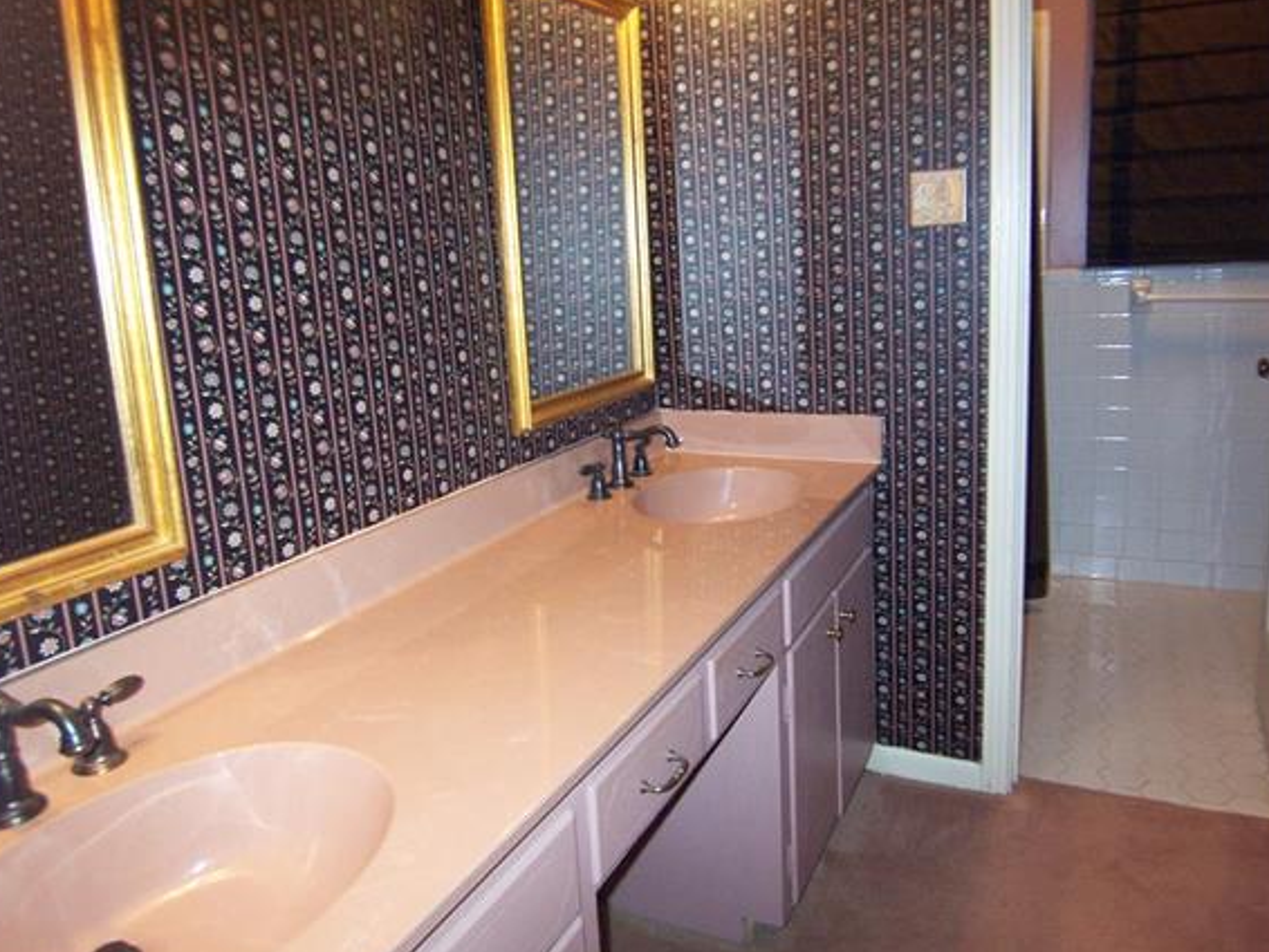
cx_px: 648
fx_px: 954
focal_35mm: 26
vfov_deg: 53.0
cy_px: 437
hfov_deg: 67.3
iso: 200
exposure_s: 1/30
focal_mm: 3.8
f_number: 2.8
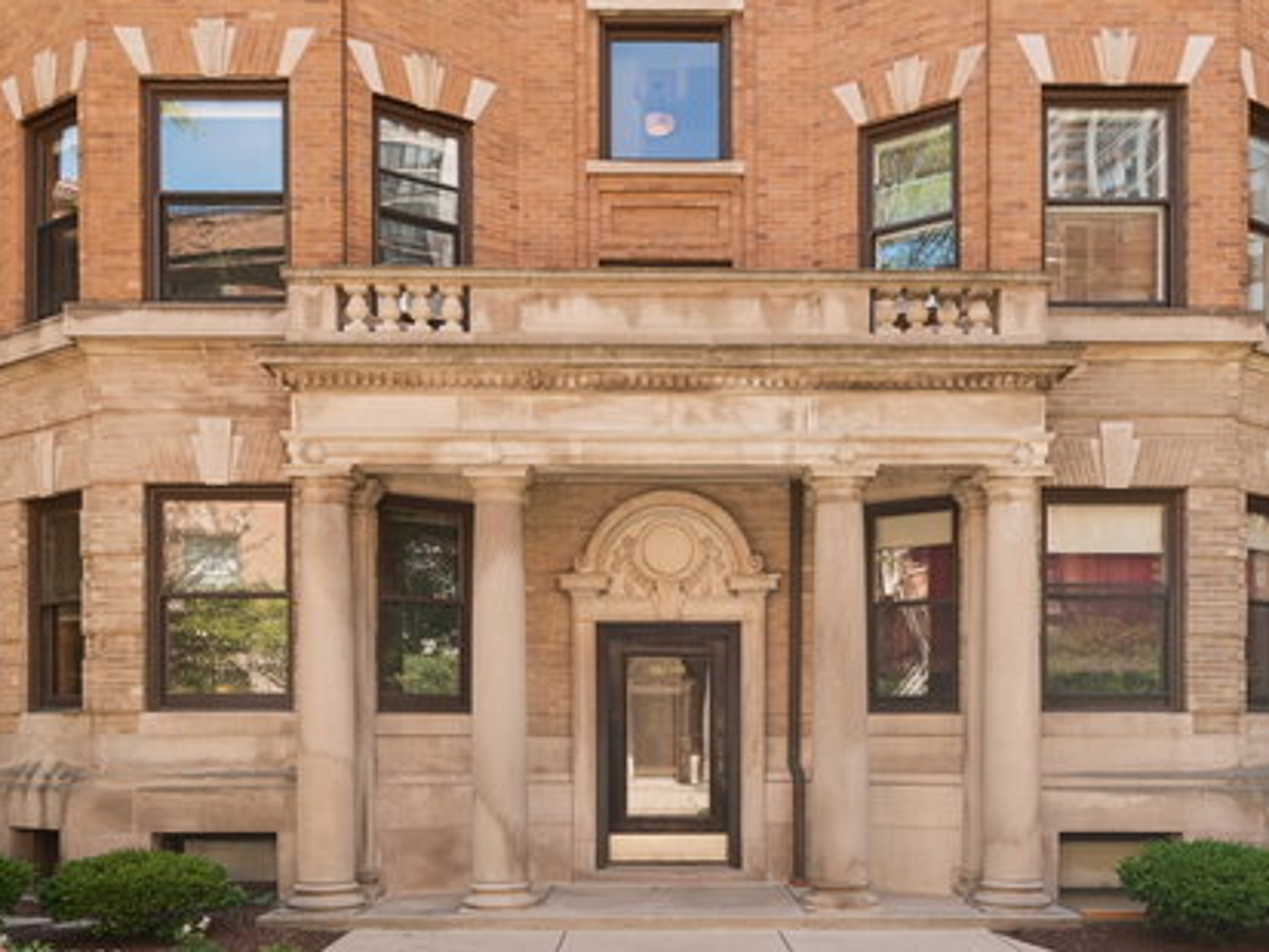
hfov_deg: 61.6
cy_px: 488
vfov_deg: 48.2
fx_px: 1063
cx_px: 671
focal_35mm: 29
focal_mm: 26
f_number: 8
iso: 200
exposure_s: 1/60
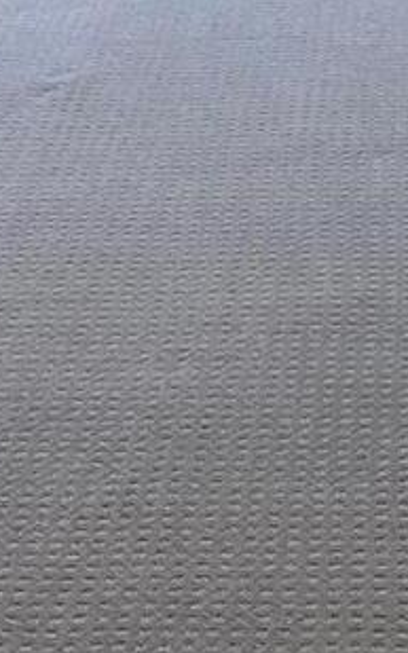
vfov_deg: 14.7
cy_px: -171
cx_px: 273
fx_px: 2438
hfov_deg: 9.6
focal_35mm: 137
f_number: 1.5
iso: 40
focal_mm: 5.7
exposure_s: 1/175
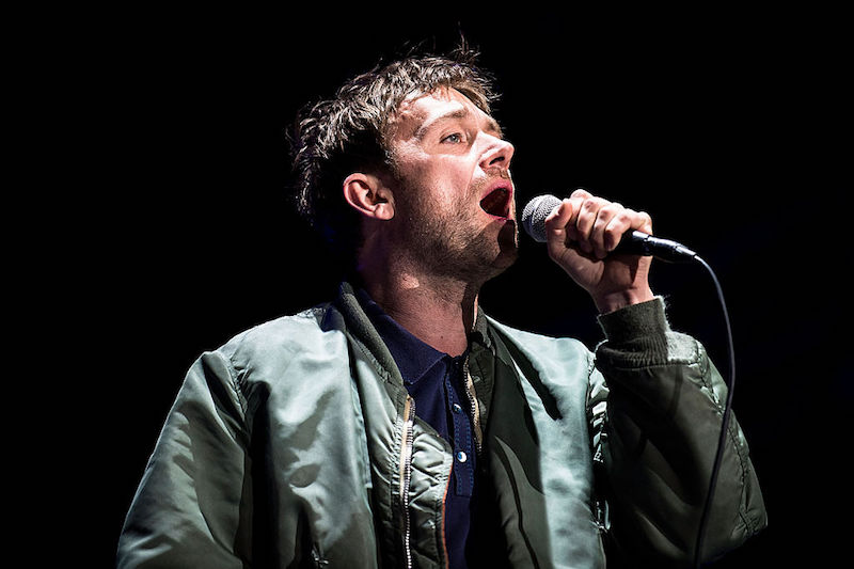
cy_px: 284
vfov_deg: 6.9
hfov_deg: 10.3
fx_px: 4743
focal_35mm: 200
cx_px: 427
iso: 2500
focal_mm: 200
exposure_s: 1/400
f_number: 2.8
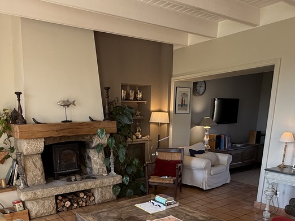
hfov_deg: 58.1
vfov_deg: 42.6
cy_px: 188
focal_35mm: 31
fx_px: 264
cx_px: 125
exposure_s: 1/99
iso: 160
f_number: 2.2
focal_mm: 2.22
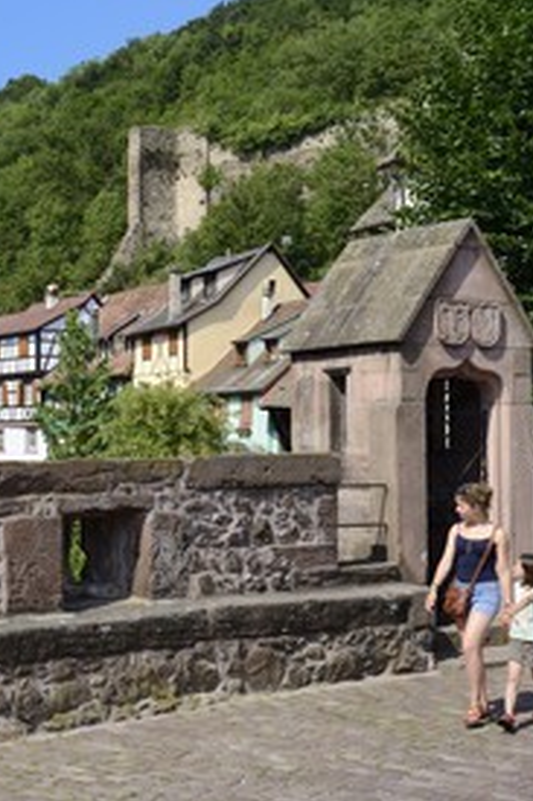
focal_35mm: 58
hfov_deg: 22.8
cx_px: 55
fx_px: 1290
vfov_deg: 34.5
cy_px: 402
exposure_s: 1/320
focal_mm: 38
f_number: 9
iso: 200
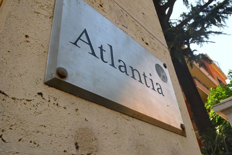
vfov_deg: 43.5
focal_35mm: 30
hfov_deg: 62.0
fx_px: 193
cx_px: 116
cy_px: 78
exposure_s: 1/400
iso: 4000
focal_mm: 30
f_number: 22
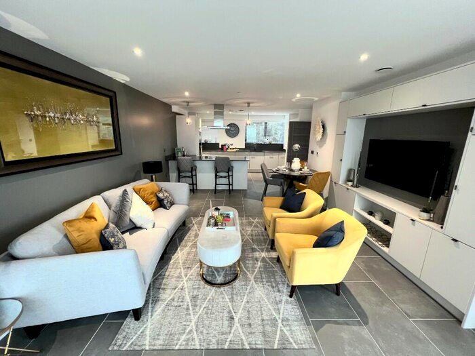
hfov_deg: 106.2
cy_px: 178
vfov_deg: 89.9
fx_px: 178
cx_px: 238
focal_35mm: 13
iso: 250
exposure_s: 1/50
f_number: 1.8
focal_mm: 1.57
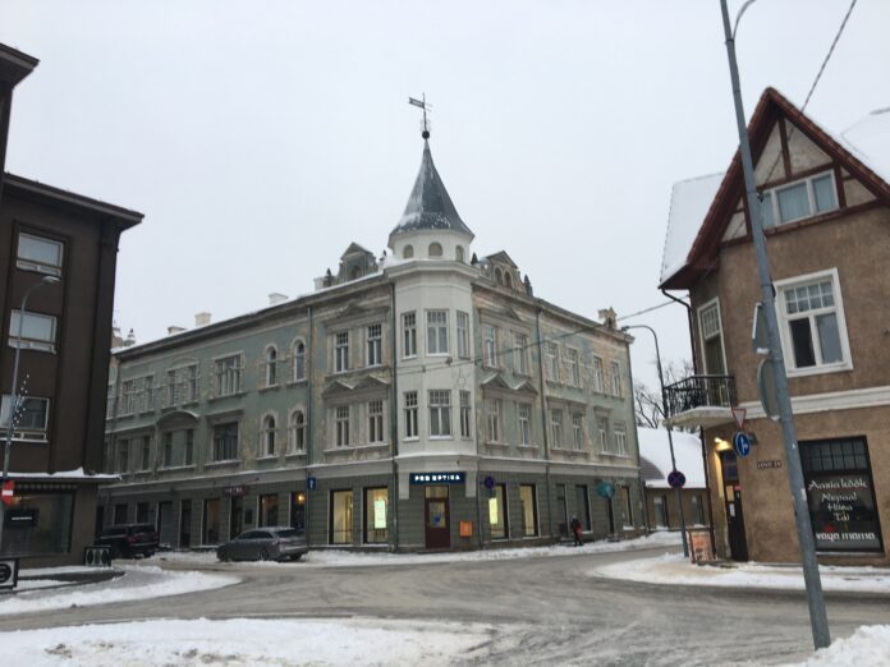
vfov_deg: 48.2
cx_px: 445
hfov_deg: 61.7
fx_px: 746
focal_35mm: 29
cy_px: 334
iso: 25
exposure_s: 1/50
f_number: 2.2
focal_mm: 4.15
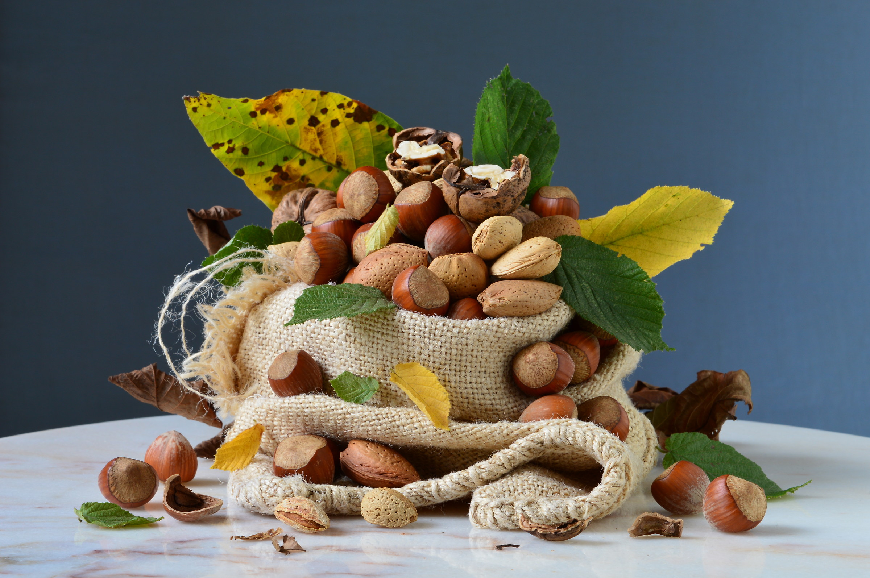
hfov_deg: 24.6
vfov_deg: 16.5
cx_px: 435
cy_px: 289
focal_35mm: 82
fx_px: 1992
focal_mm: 55
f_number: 18
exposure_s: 1/2.5
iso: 100
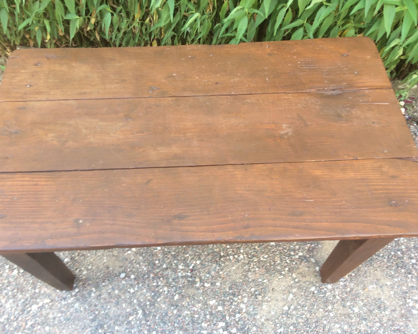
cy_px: 164
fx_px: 384
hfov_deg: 57.1
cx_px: 198
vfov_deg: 47.1
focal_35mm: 31
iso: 40
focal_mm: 4.15
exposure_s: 1/50
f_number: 2.2
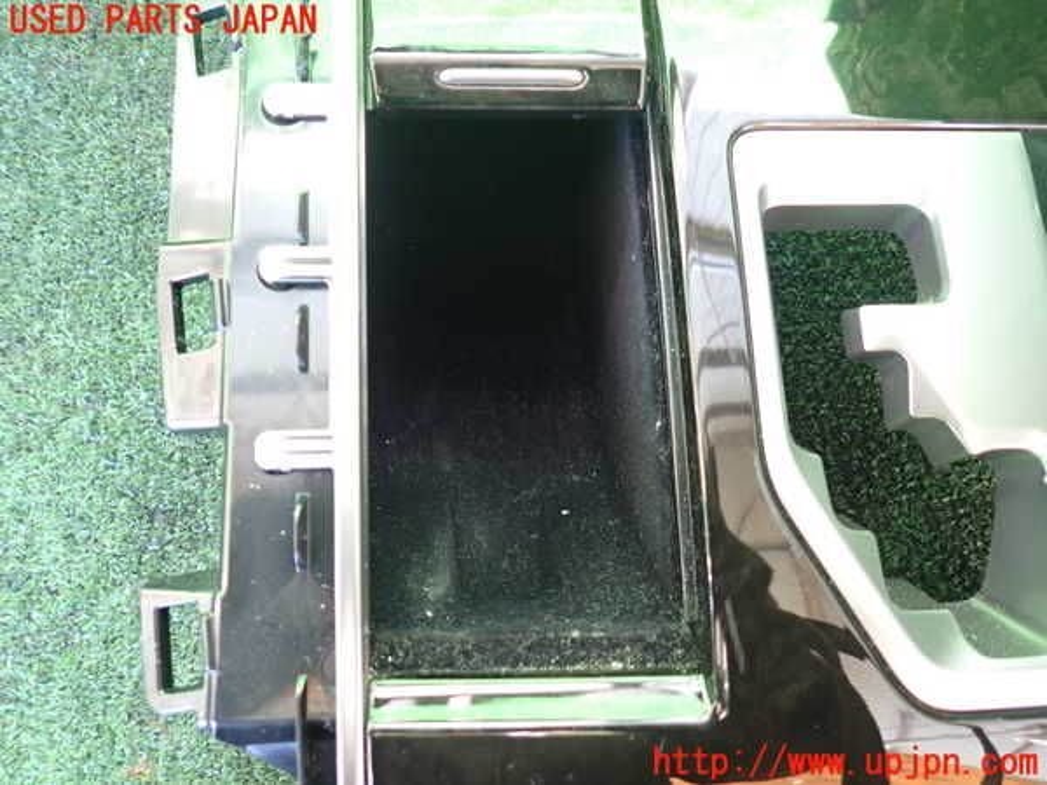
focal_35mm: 25
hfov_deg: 69.4
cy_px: 392
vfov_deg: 54.9
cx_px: 524
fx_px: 756
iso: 320
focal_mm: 4.5
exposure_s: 1/30
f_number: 2
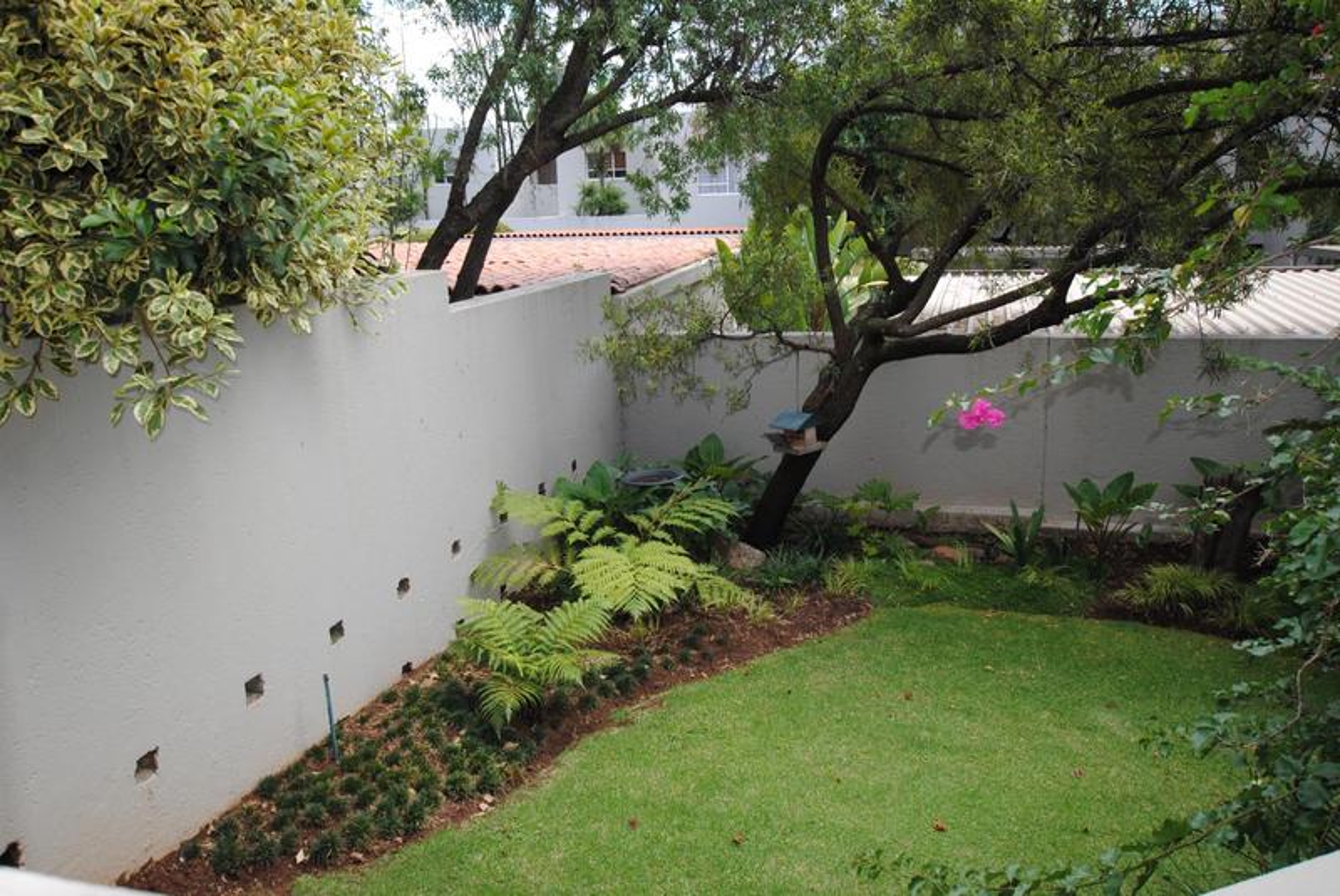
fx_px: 1118
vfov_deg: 43.7
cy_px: 448
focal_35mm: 30
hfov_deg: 61.9
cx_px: 670
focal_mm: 20
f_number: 4
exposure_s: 1/200
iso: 100
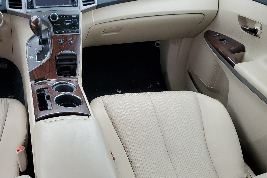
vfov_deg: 29.1
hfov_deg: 40.9
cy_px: 110
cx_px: 51
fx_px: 341
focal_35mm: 46
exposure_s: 1/270
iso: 50
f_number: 1.5
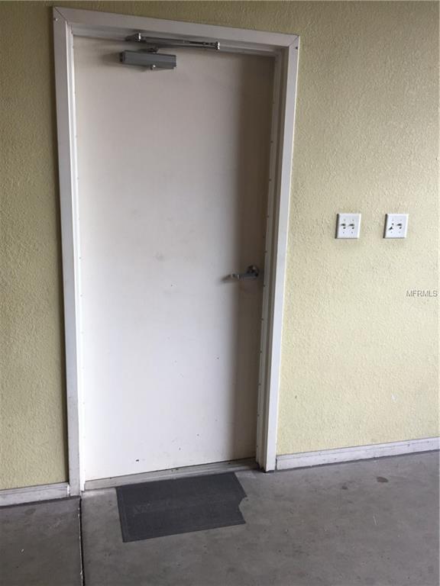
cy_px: 293
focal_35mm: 29
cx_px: 220
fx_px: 491
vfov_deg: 61.7
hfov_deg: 48.2
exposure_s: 1/60
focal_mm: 4.15
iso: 40
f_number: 2.2
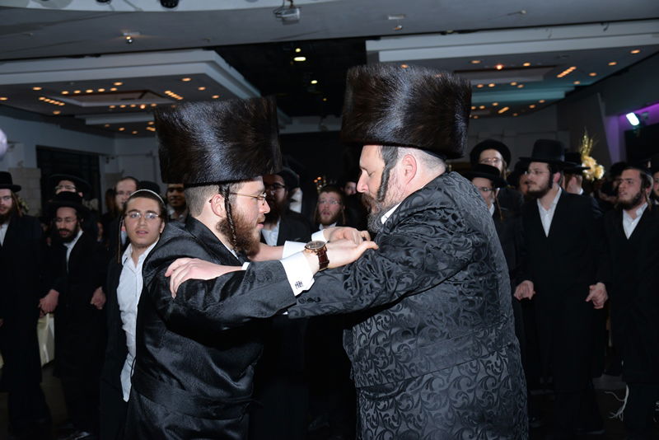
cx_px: 330
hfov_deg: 48.4
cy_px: 220
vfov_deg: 33.4
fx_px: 732
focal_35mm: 40
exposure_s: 1/160
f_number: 5
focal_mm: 40
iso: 640
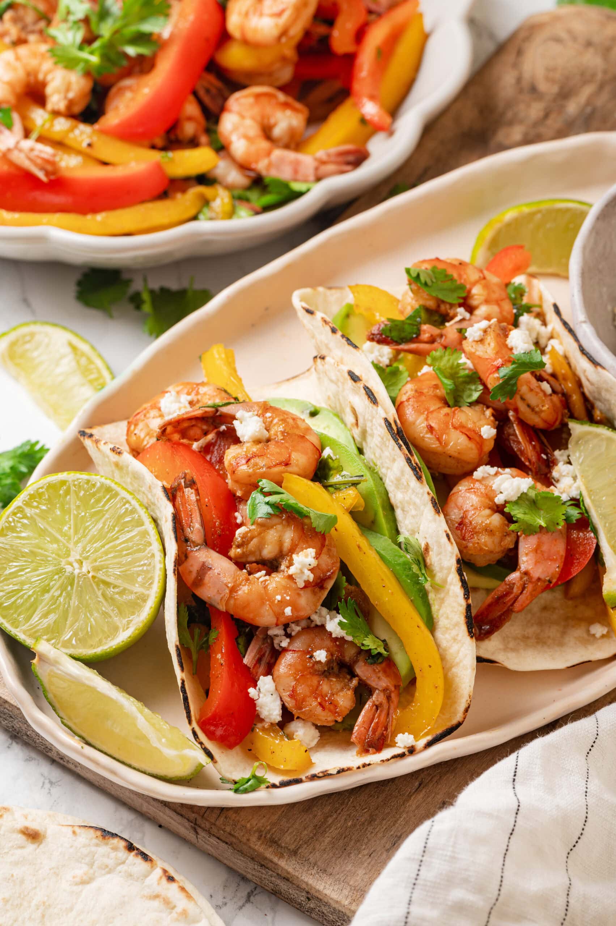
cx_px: 308
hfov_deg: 13.0
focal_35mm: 105
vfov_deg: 19.5
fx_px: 2699
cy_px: 463
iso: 100
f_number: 14
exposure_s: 1/160
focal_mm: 105
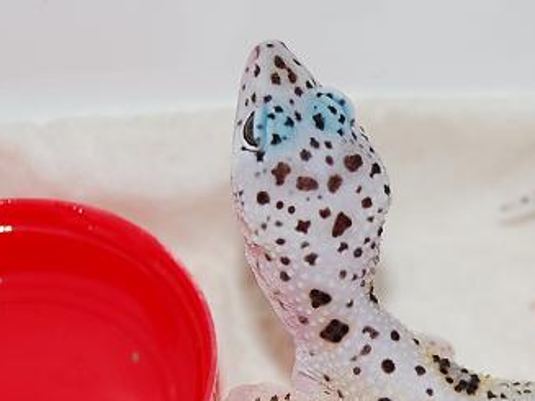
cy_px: 278
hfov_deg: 15.5
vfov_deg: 11.7
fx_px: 1947
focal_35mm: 126
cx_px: 440
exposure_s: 1/500
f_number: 5.6
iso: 400
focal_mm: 38
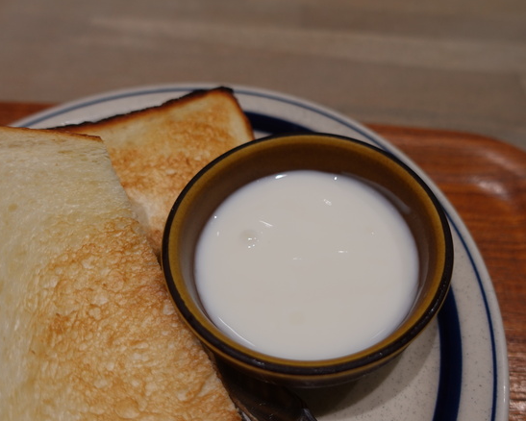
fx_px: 436
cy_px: 217
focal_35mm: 28
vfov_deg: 51.5
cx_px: 305
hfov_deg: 61.9
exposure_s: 1/125
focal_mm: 9.4
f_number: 2.2
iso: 125
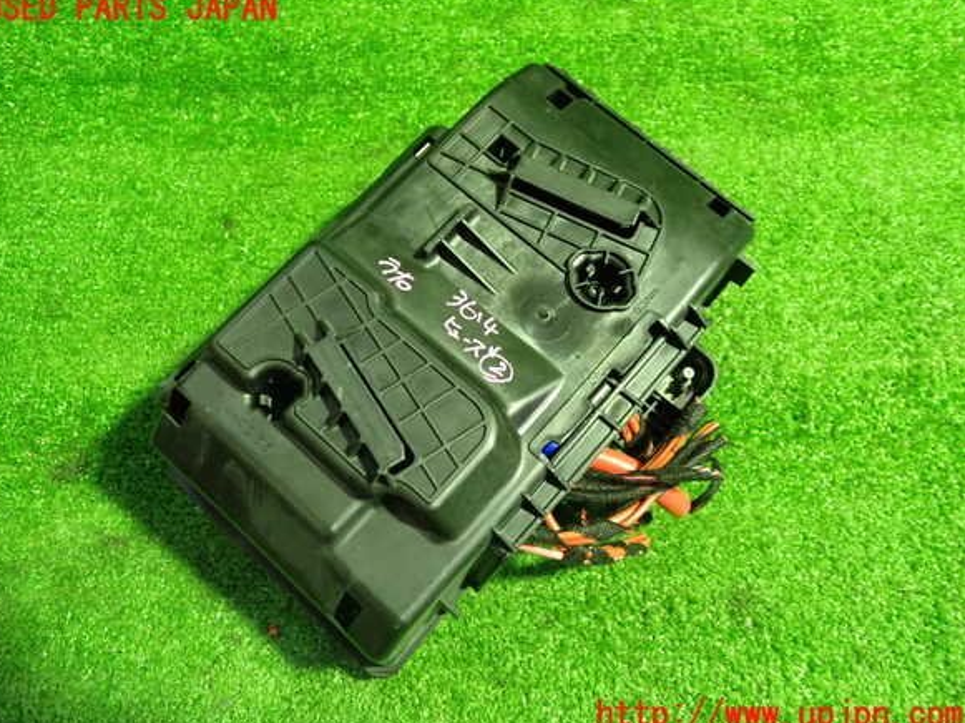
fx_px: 864
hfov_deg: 58.4
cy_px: 362
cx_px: 473
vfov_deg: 45.4
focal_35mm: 31
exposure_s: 1/30
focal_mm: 5.4
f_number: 2.3
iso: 640
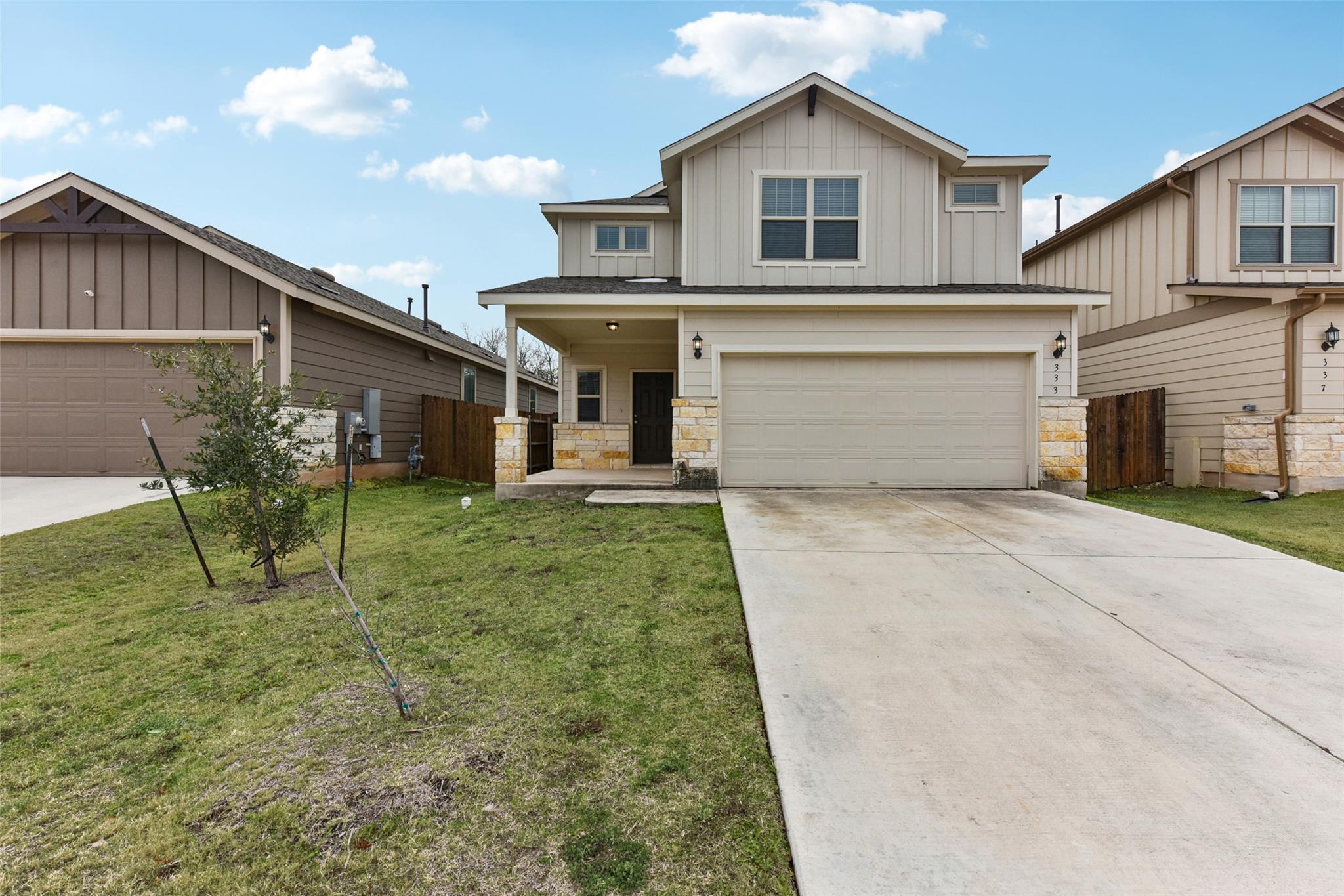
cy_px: 448
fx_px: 597
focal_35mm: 16
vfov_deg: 73.7
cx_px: 672
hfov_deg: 96.7
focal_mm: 16
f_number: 8
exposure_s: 1/2000
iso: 400
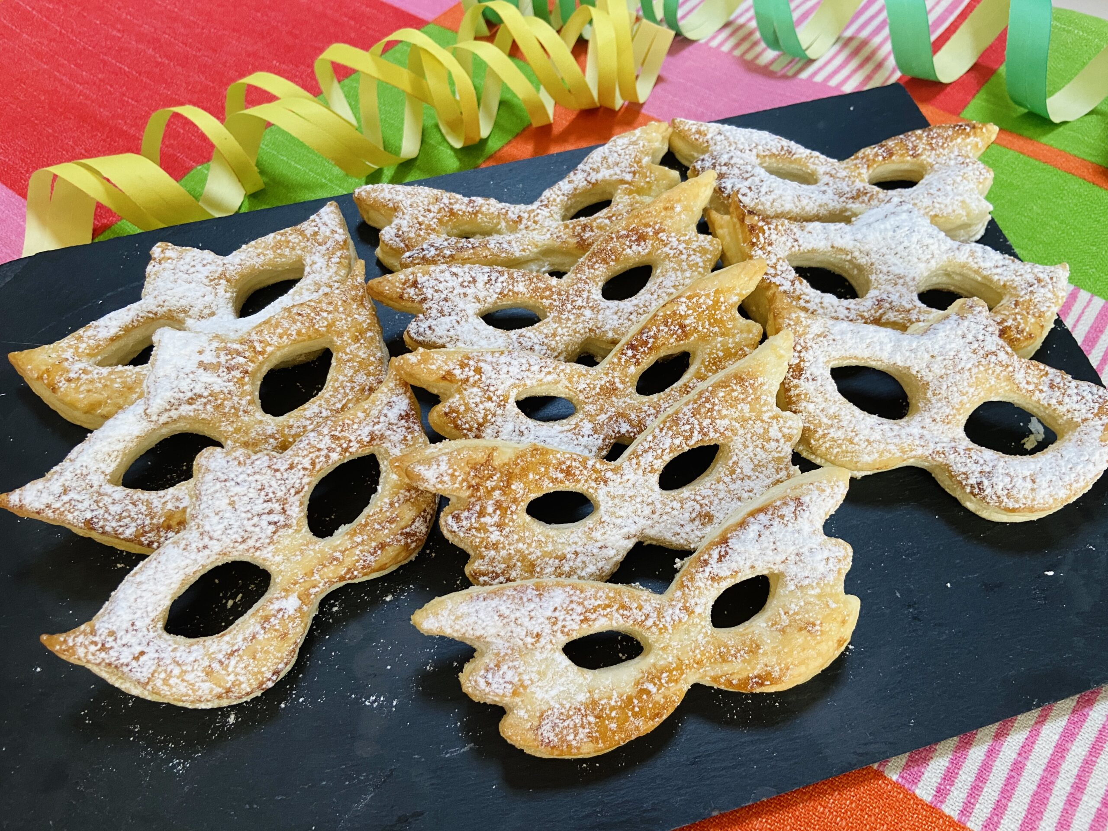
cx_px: 554
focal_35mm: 26
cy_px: 416
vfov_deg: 53.1
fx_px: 832
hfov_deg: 67.3
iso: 250
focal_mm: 4.25
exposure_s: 1/60
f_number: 1.8
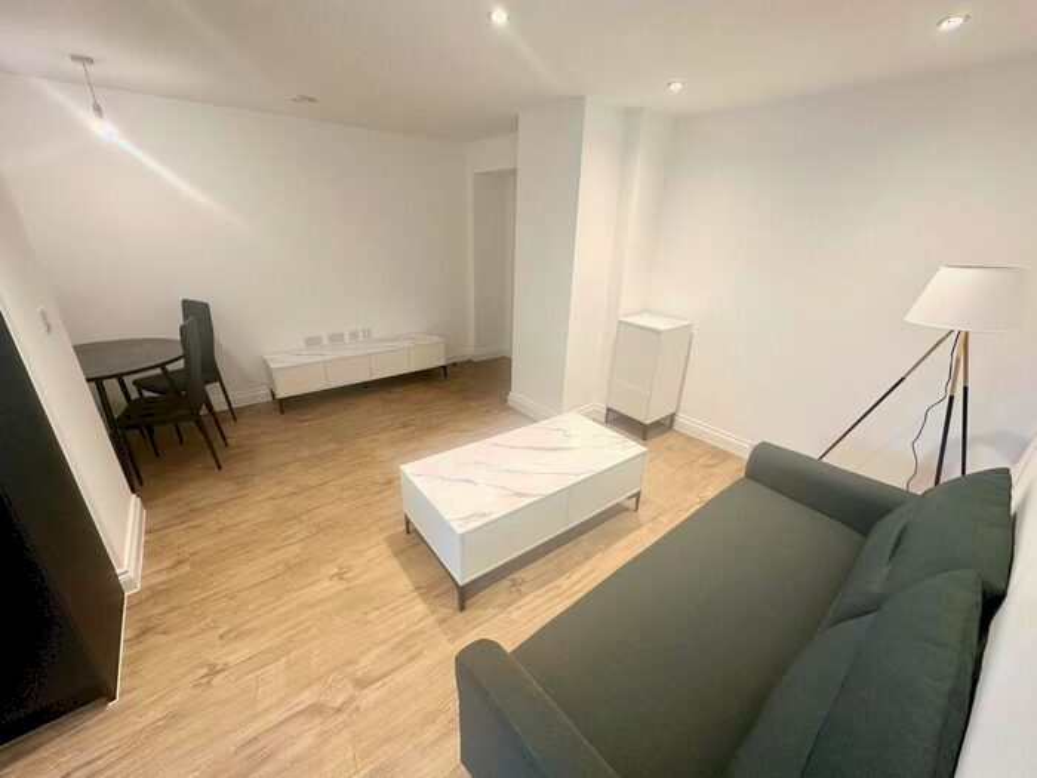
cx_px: 518
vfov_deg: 85.7
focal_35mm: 14
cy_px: 389
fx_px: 419
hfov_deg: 102.1
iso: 160
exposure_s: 1/100
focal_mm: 2.22
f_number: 2.2
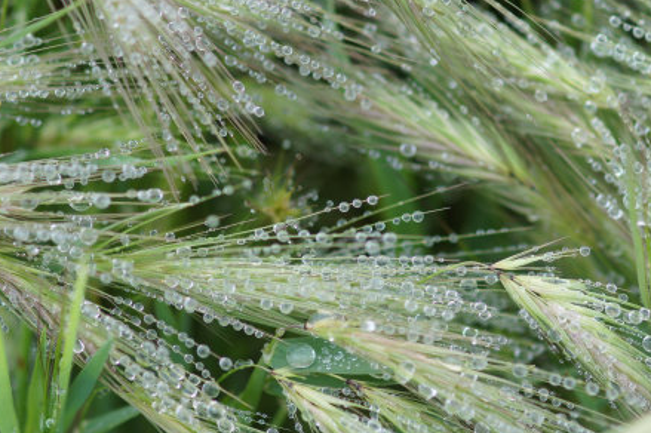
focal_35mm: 209
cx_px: 384
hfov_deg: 9.9
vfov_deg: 6.6
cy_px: 214
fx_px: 3776
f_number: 3.2
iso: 100
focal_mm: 100
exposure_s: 1/200
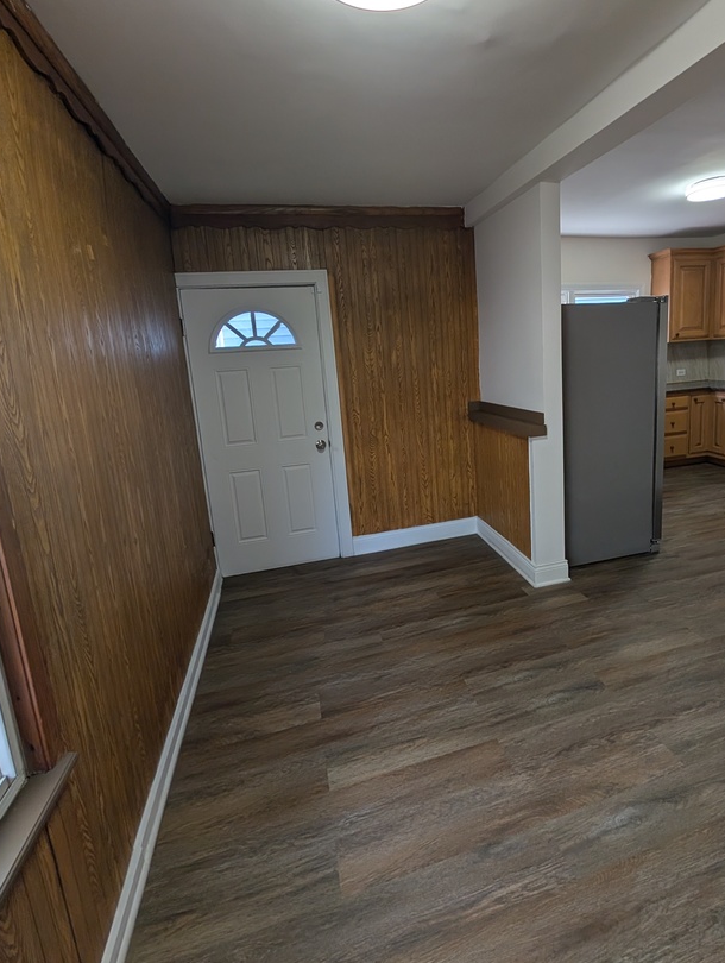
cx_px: 427
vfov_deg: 94.1
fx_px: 446
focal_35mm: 16
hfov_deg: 77.5
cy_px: 430
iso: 105
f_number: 1.7
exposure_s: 1/120
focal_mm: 2.02
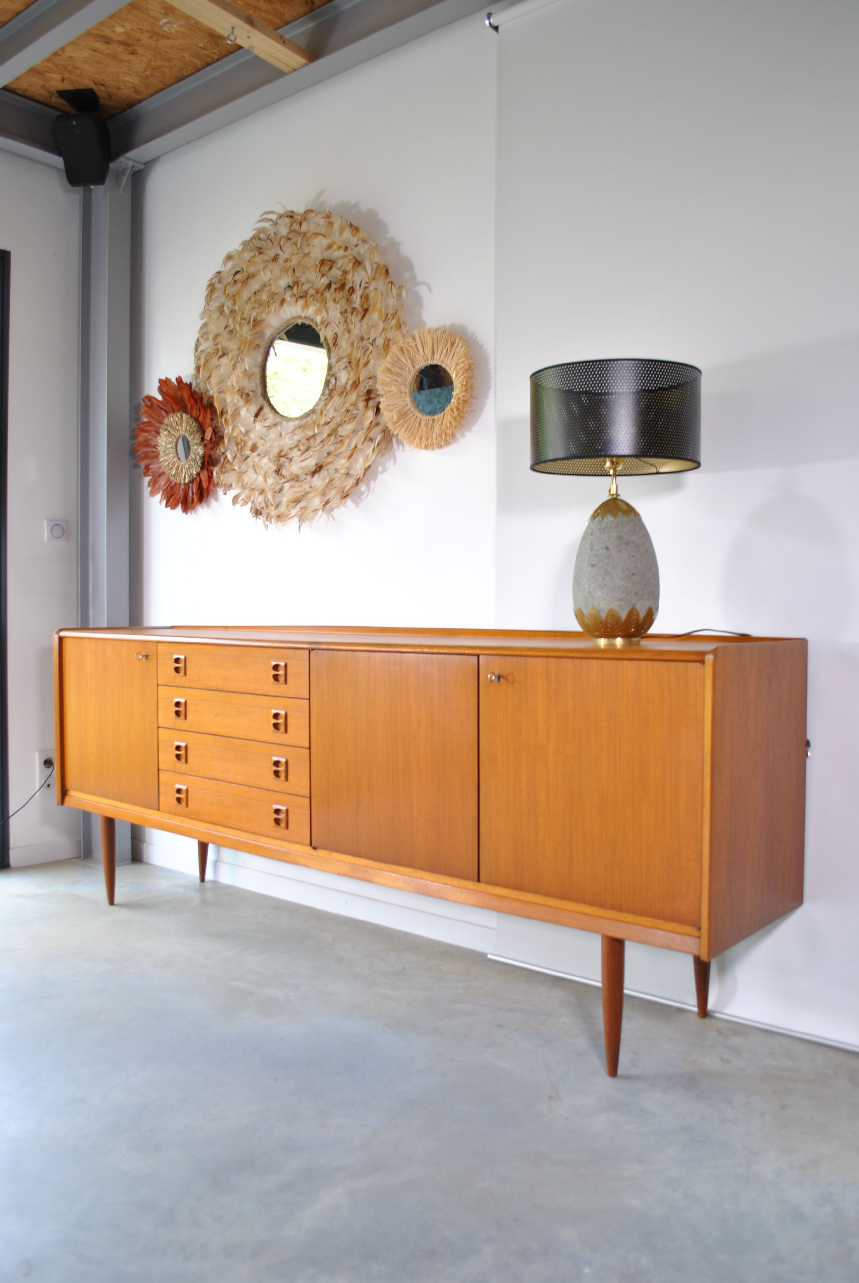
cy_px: 642
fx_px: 964
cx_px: 430
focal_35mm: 27
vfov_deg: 67.3
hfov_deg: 48.0
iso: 200
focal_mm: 18
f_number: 4
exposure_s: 1/30
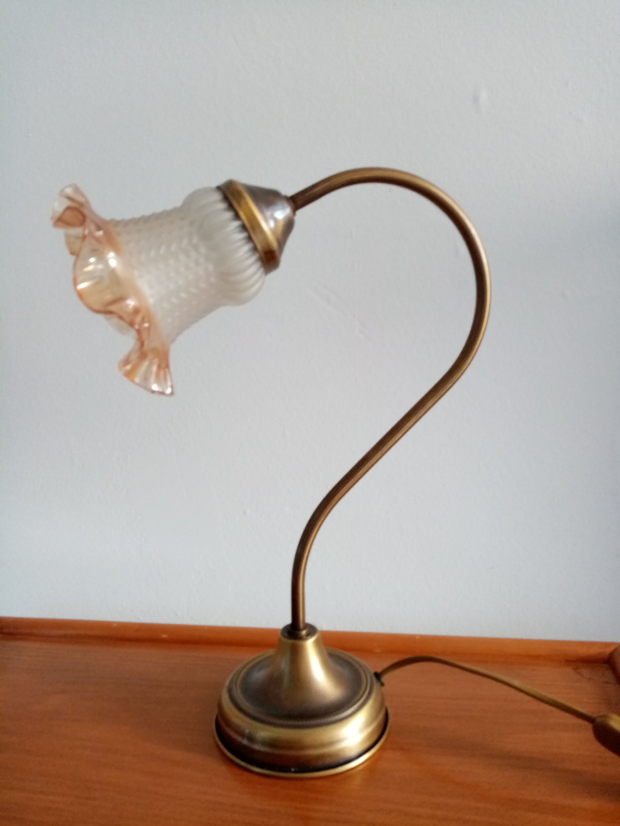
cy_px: 413
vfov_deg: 67.3
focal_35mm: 26
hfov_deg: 53.1
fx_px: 621
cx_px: 310
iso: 453
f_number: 1.8
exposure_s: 1/25
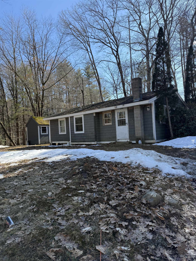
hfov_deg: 56.8
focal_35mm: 24
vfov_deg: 71.6
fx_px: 181
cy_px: 130
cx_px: 98
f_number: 1.78
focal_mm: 6.76
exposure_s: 1/1901
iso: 100
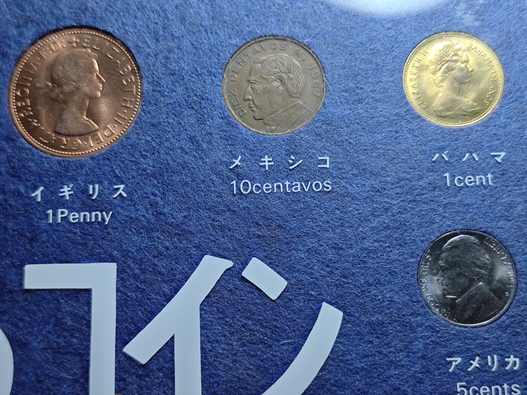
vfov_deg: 29.7
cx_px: 264
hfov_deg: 38.9
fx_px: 746
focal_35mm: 49
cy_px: 198
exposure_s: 1/100
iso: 200
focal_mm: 5.84
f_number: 1.6
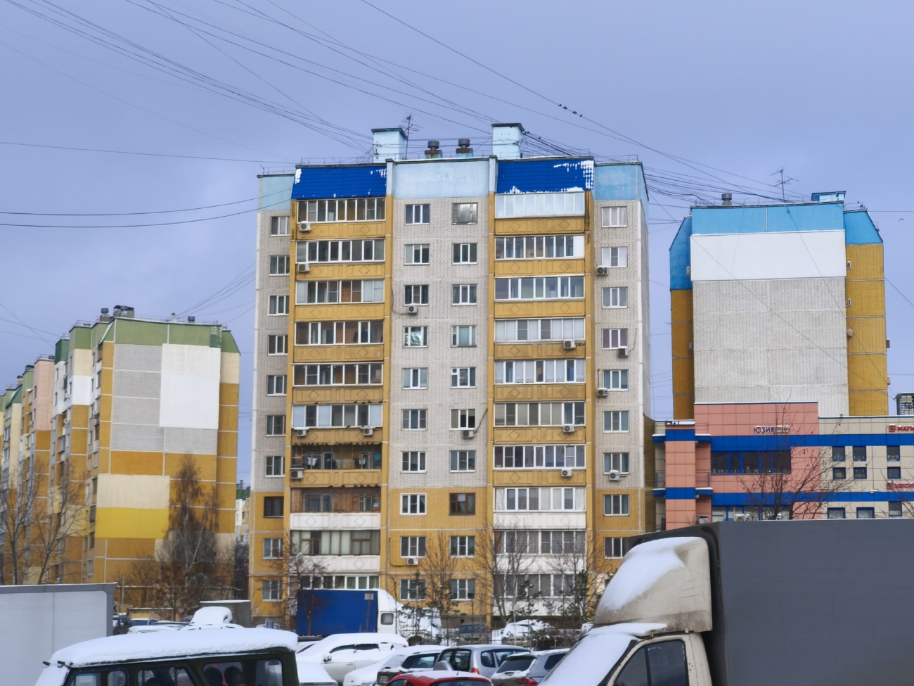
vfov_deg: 24.0
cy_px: 343
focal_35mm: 61
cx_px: 457
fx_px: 1611
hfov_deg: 31.7
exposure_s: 1/187
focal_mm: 7.1
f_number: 1.9
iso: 50
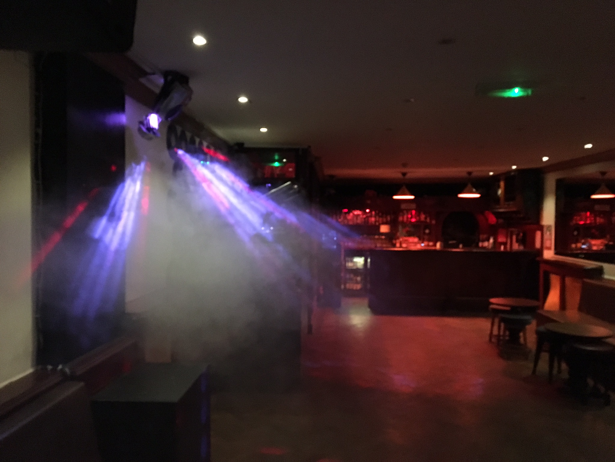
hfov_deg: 61.7
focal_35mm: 29
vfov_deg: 48.2
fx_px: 515
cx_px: 308
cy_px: 231
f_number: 2.2
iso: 800
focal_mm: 4.15
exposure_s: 1/17
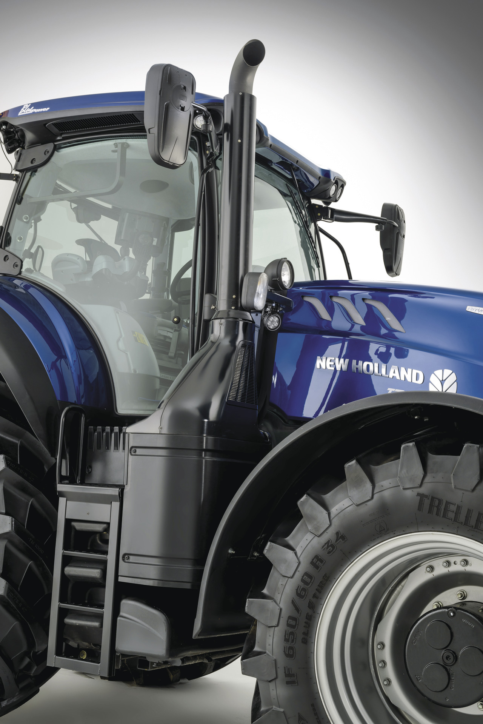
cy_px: 362
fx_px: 1005
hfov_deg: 27.0
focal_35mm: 50
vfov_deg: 39.6
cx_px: 242
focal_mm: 50
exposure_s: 1
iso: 100
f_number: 16
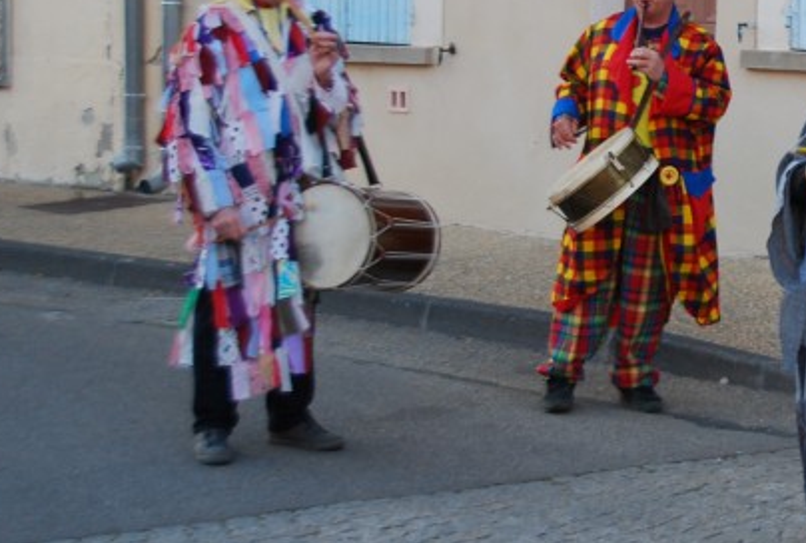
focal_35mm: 106
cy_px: 92
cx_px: 829
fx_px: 2380
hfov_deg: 18.6
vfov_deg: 12.9
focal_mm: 32
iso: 400
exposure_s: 1/50
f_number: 4.2
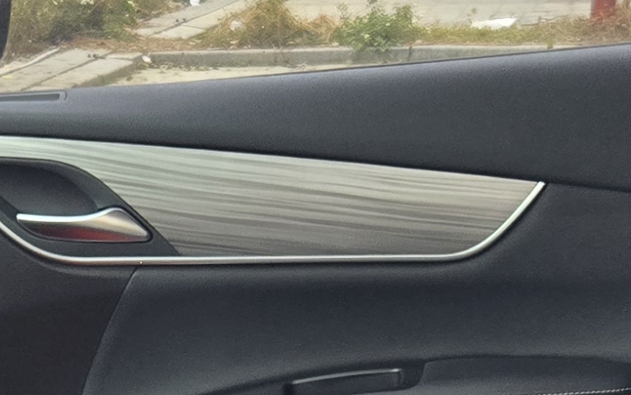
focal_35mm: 126
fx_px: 2167
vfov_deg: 9.9
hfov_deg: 16.5
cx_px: 214
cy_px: 714
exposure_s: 1/180
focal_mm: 5.4
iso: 125
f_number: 1.8
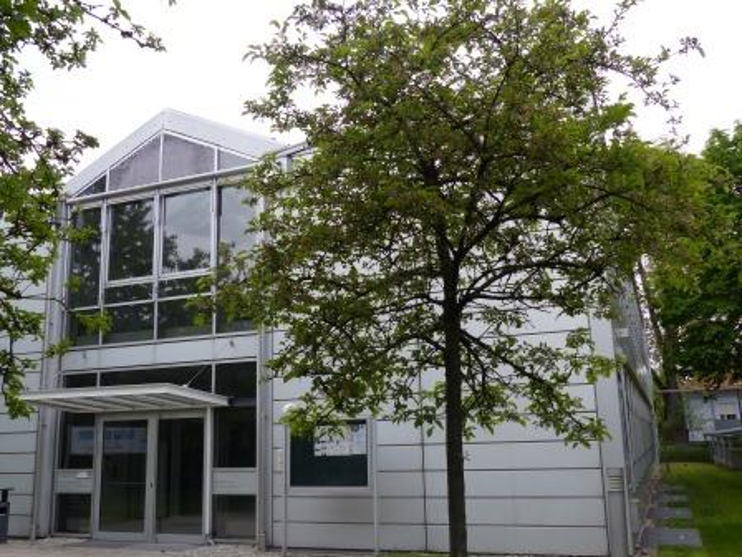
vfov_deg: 41.8
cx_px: 371
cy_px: 278
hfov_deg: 54.0
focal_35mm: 34
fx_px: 729
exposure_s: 1/200
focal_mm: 6
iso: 100
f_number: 4
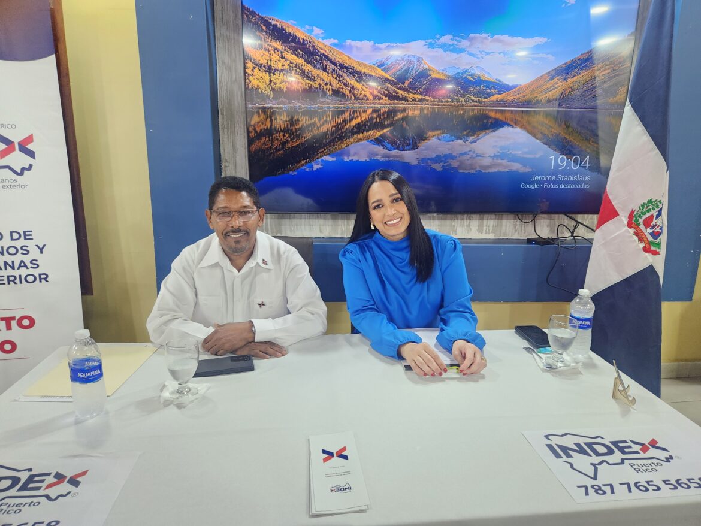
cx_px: 350
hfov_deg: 73.9
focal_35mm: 23
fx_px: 466
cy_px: 263
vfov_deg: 58.9
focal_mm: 5.4
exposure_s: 1/30
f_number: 1.8
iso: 500
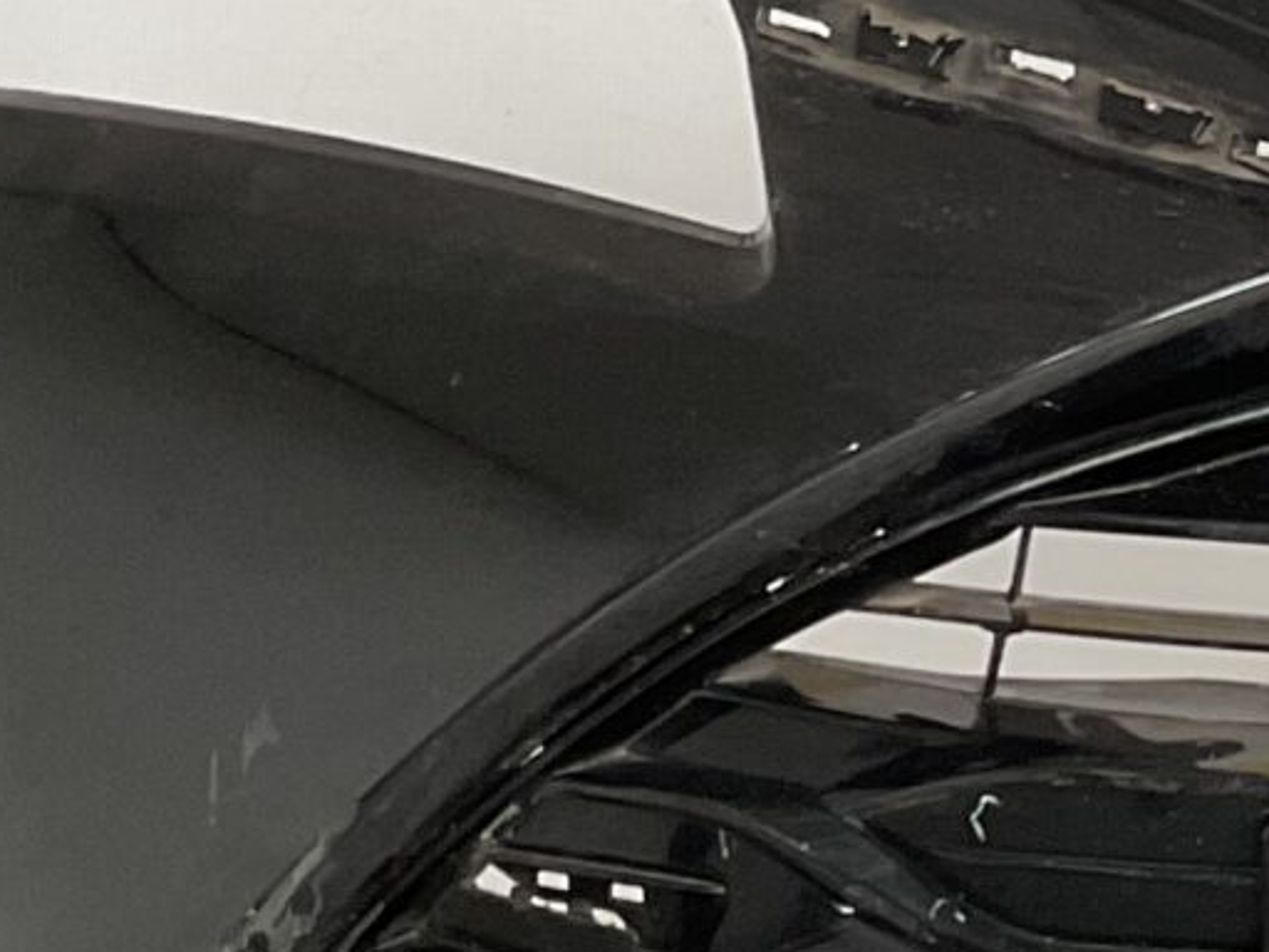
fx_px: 5316
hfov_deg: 12.7
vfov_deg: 10.2
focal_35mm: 145
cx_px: 2109
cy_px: 293
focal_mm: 3
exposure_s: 1/60
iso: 40
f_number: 1.8
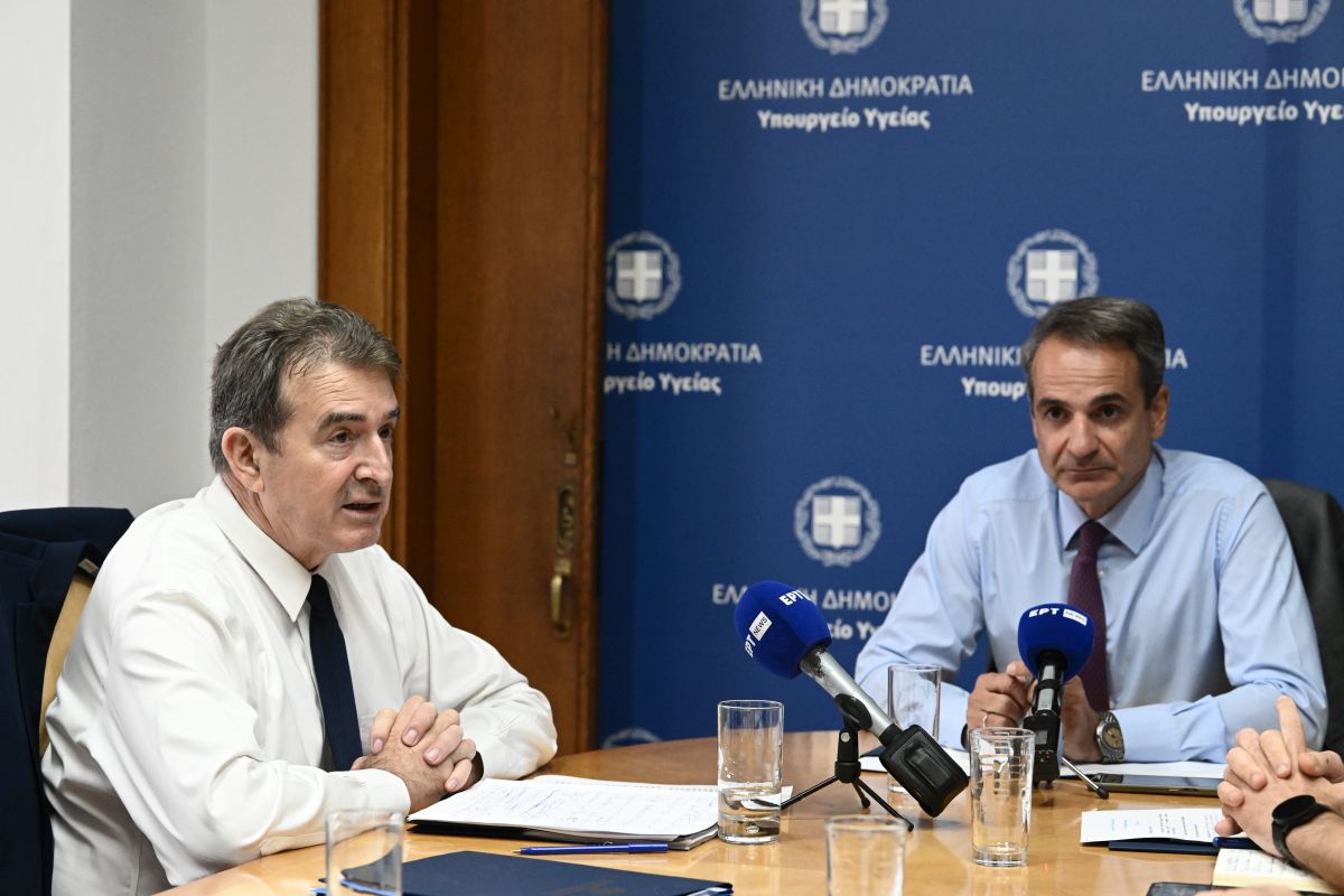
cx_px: 672
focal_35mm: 79
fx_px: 2949
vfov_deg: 17.3
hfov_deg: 25.7
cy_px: 448
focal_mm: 79
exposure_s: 1/400
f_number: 5
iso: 6400
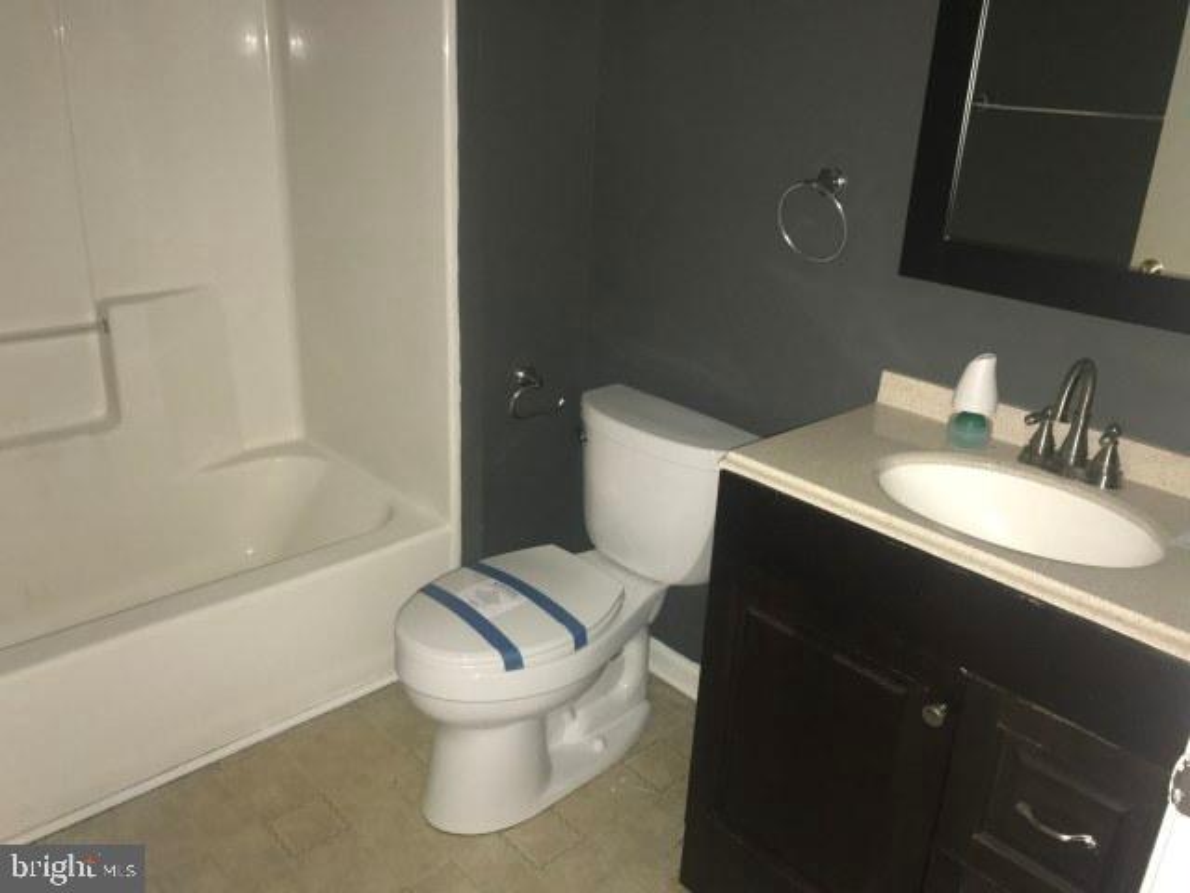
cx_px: 595
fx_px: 963
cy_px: 446
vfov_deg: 49.7
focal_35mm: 28
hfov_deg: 63.4
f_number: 1.8
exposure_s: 1/16
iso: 100
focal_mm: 3.99
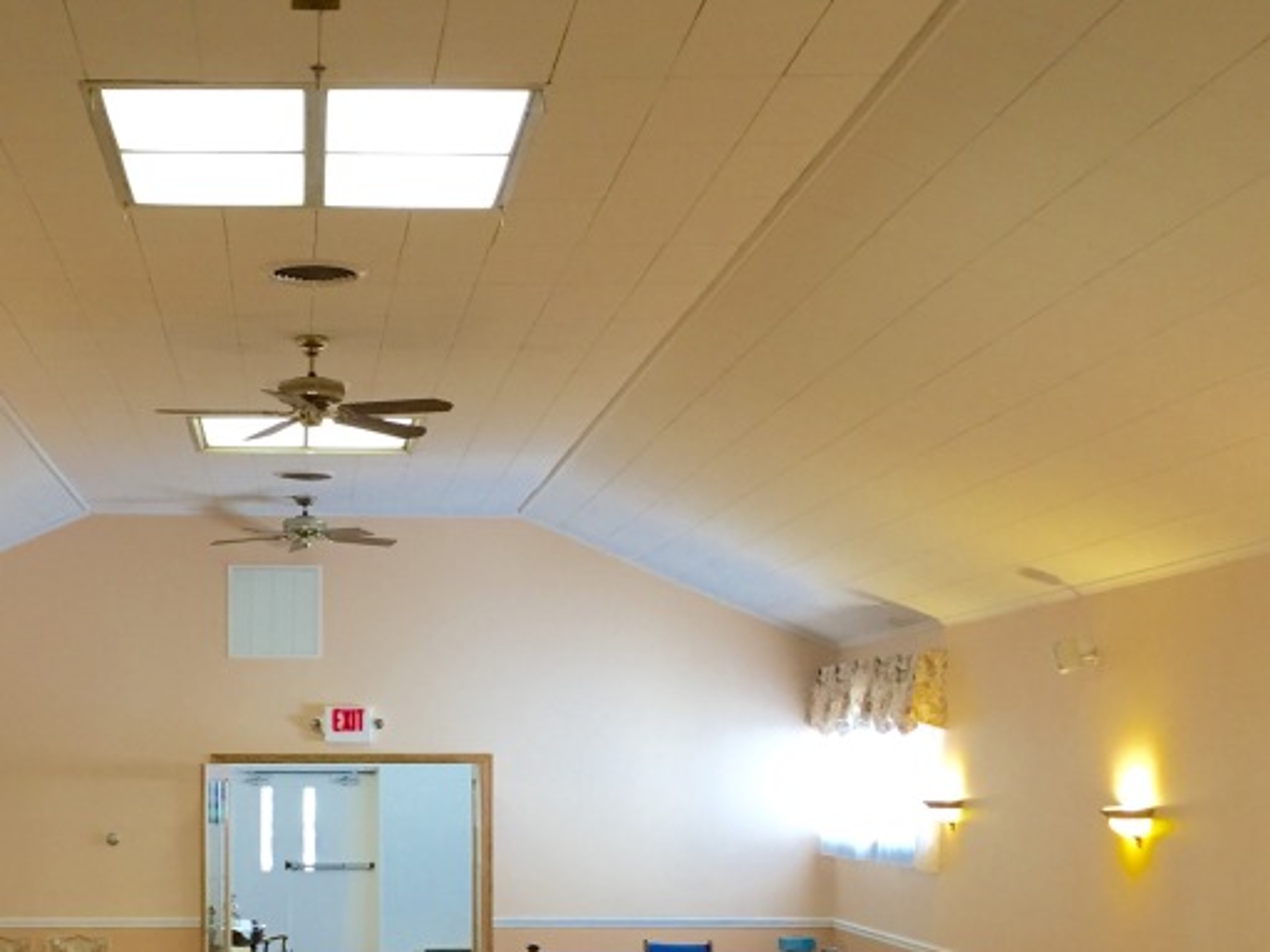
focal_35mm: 58
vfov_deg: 24.9
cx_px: 357
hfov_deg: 32.7
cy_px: 734
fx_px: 2128
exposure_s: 1/30
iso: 80
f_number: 2.2
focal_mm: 4.15
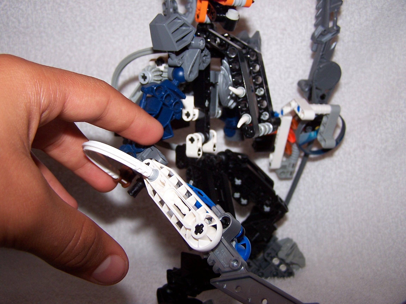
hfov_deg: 49.0
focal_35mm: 38
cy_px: 152
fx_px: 446
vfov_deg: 37.7
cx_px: 203
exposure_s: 1/60
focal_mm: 6.3
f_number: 2.8
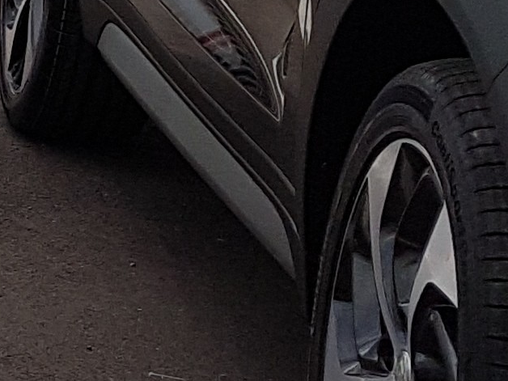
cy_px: 40
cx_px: -1106
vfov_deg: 8.9
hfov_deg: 9.1
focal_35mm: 167
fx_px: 2451
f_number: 1.7
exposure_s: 1/1560
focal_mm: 4.2
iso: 40
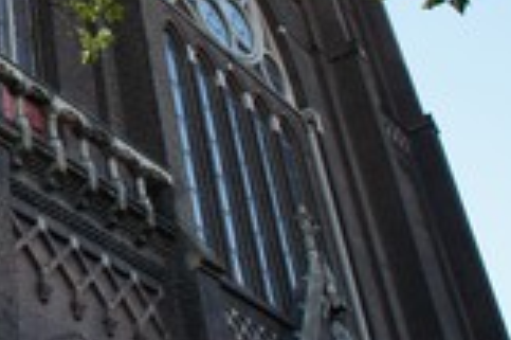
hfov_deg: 24.2
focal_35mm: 77
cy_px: -11
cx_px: -86
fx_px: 1092
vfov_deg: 17.2
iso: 100
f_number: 5.6
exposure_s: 1/80
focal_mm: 18
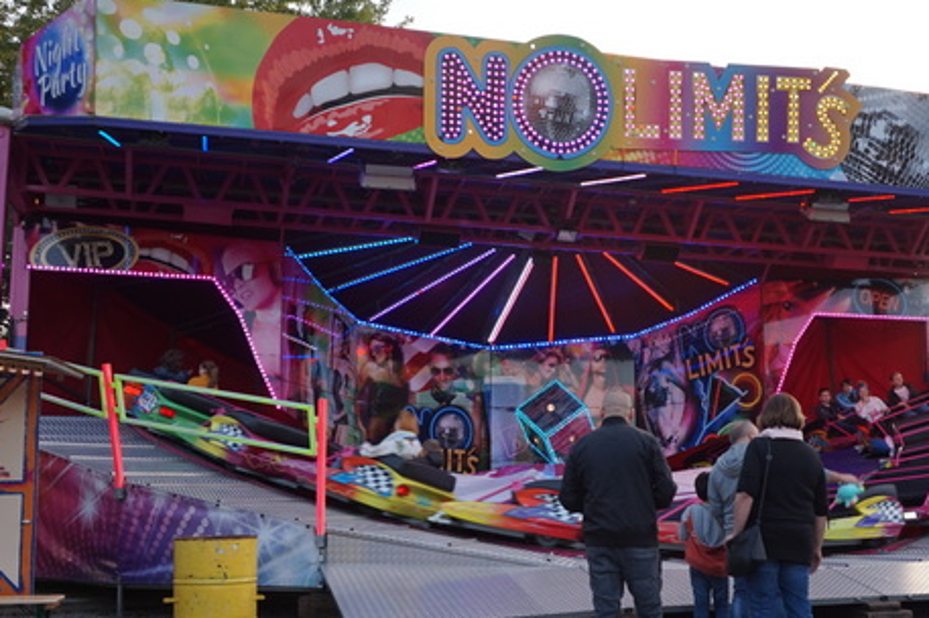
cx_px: 569
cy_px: 368
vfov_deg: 31.8
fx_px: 1083
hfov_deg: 46.1
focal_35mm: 42
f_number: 5.6
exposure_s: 1/80
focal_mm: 16
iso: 100
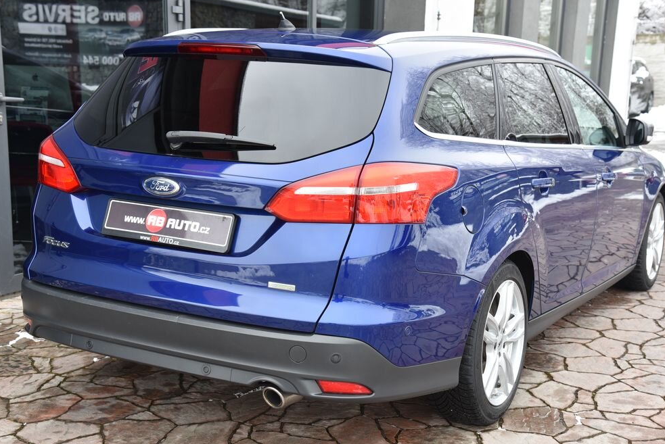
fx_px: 924
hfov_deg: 39.6
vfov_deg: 27.0
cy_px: 226
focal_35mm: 50
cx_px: 343
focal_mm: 48
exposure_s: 1/160
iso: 500
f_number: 6.3
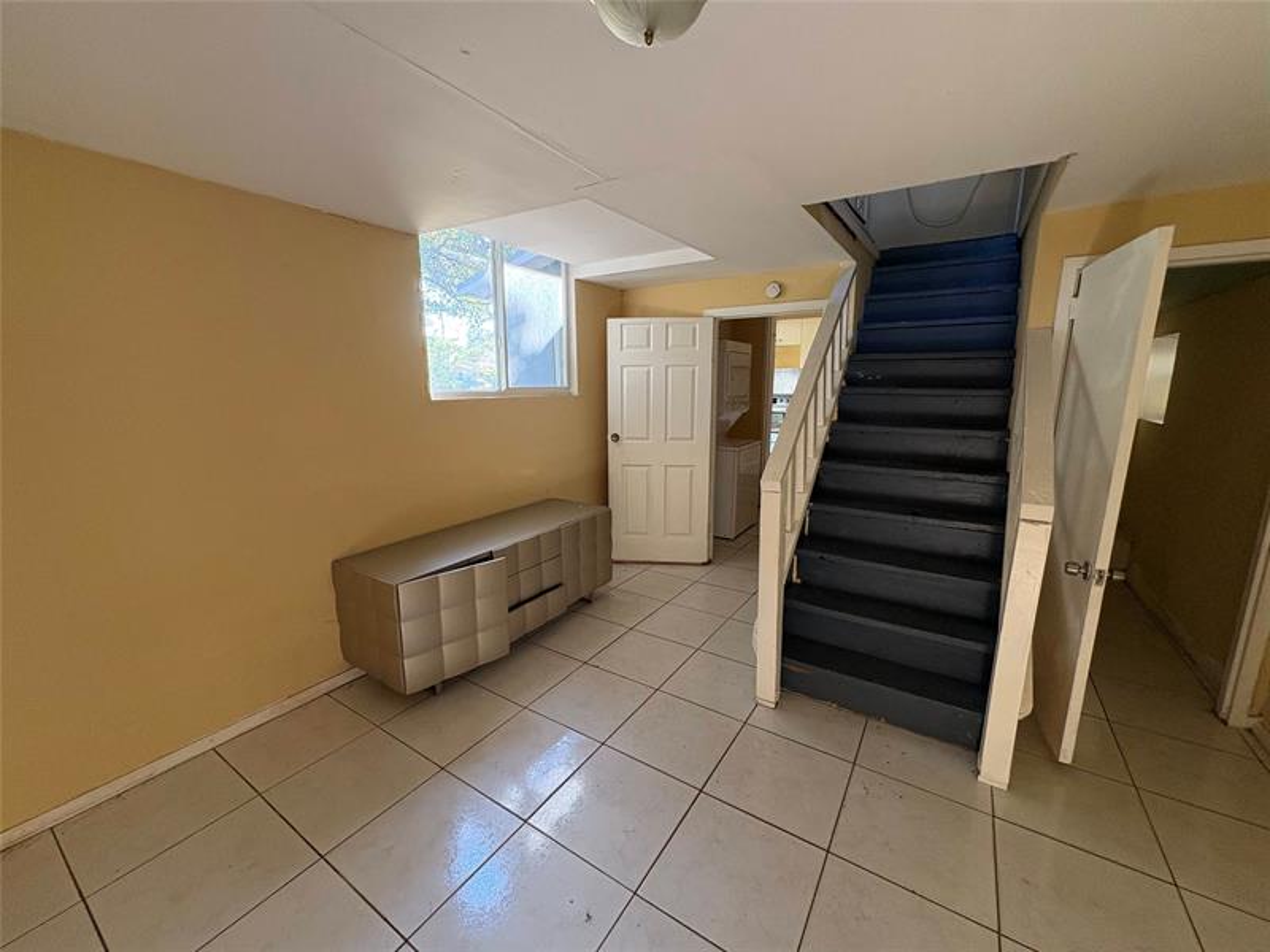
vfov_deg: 85.7
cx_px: 635
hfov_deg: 102.1
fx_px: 514
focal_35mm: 14
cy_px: 476
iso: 250
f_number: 2.2
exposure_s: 1/60
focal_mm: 2.22
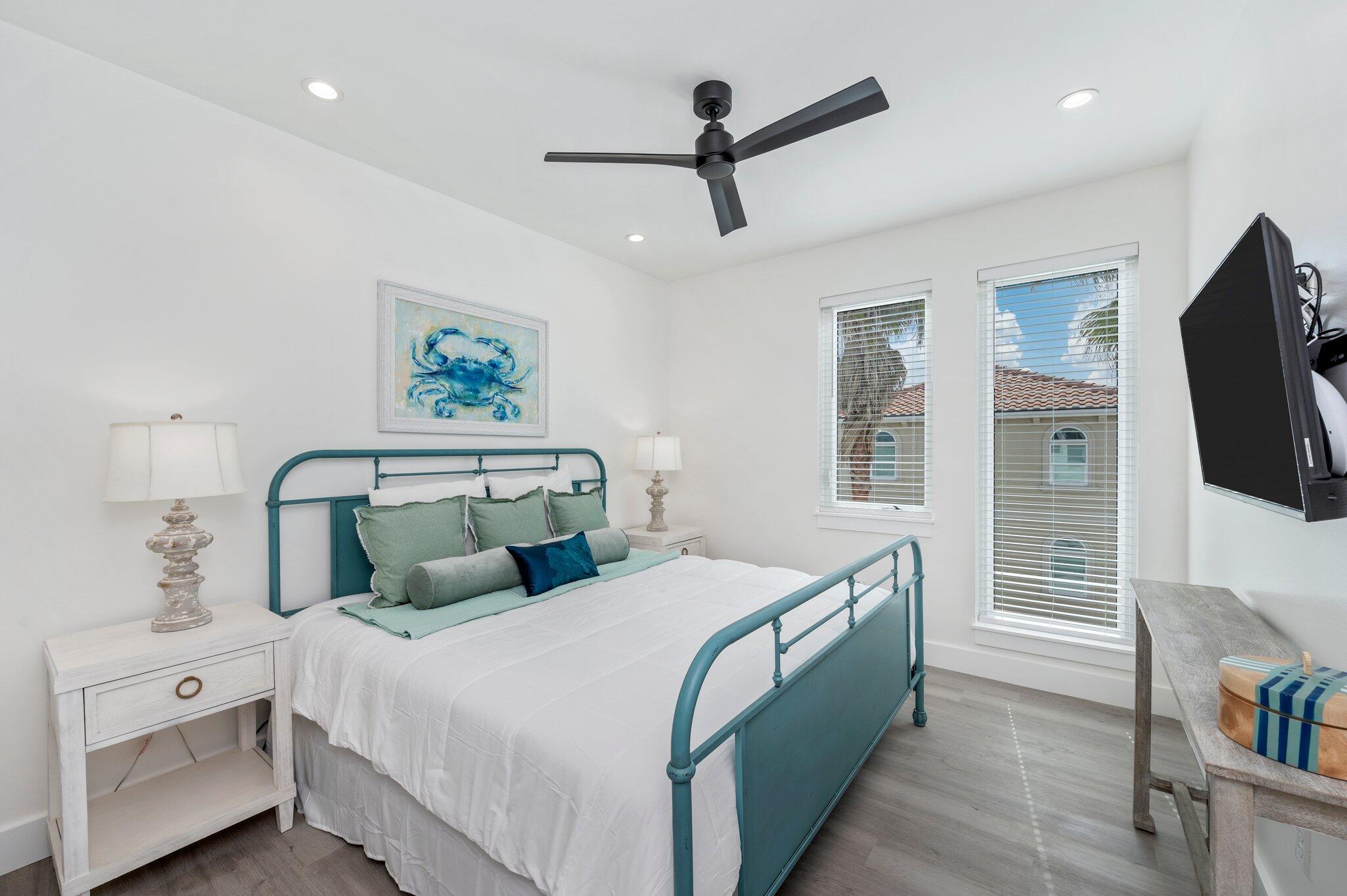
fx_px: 523
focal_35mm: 14
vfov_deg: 81.1
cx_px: 674
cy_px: 448
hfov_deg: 104.3
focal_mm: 14
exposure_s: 1/60
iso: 125
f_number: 9
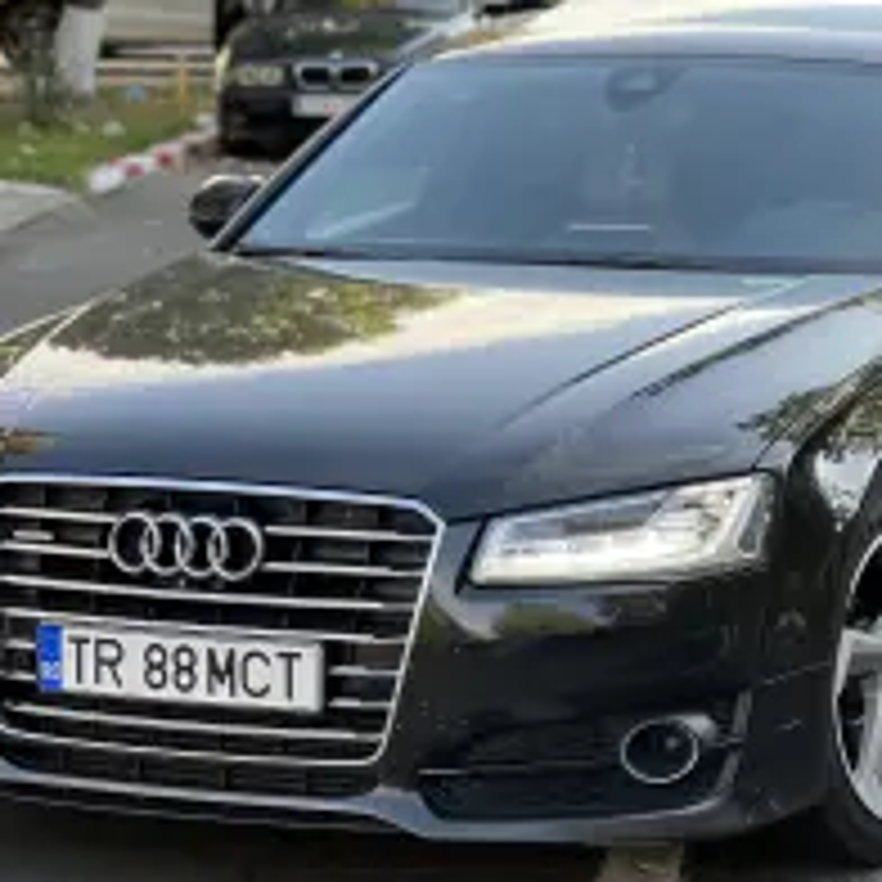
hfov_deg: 13.9
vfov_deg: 14.0
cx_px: 594
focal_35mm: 125
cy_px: 387
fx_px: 3603
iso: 64
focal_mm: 9
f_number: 2.8
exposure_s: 1/121
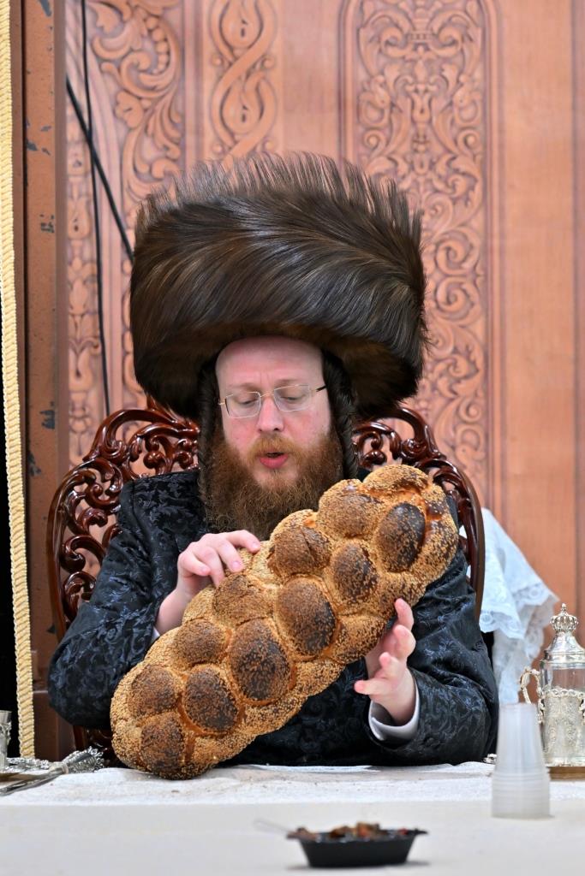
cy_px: 438
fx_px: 4386
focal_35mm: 180
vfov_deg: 11.4
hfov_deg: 7.6
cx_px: 292
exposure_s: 1/160
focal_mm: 120
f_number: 4
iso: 640
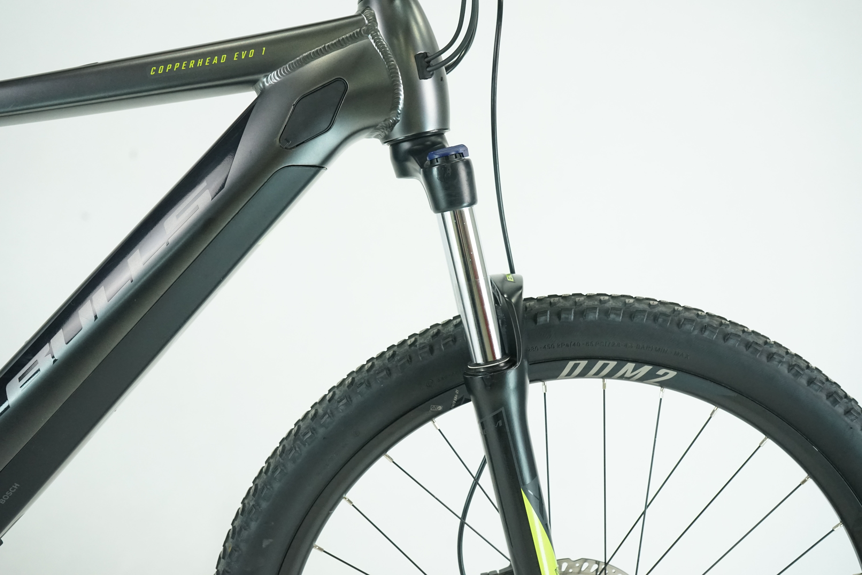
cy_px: 288
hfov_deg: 55.8
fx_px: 814
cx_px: 431
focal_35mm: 34
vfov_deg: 38.9
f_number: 7.1
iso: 3200
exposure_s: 1/200
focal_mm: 34
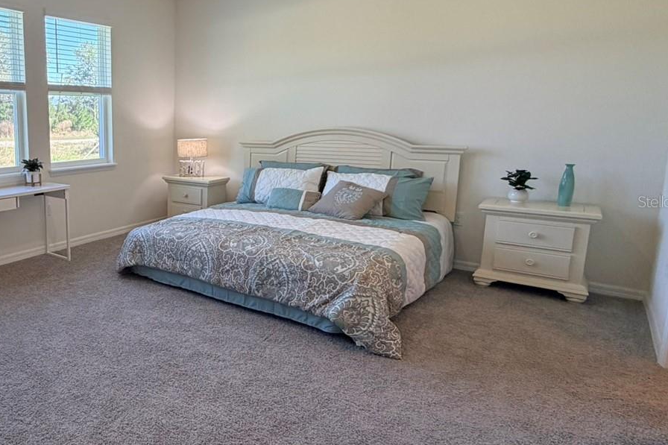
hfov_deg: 62.1
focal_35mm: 26
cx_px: 112
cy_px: 201
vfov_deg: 49.5
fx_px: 482
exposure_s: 1/120
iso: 160
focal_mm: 2.22
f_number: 2.2
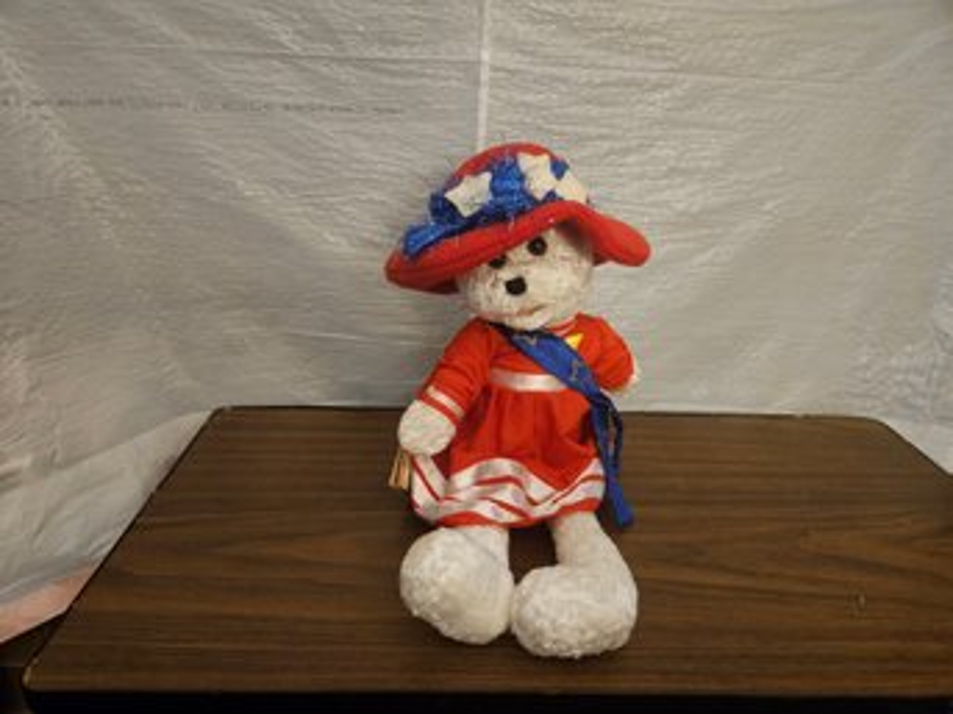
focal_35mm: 23
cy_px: 357
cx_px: 476
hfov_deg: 73.9
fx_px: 633
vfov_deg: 58.8
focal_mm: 5.4
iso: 640
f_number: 1.8
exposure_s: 1/30
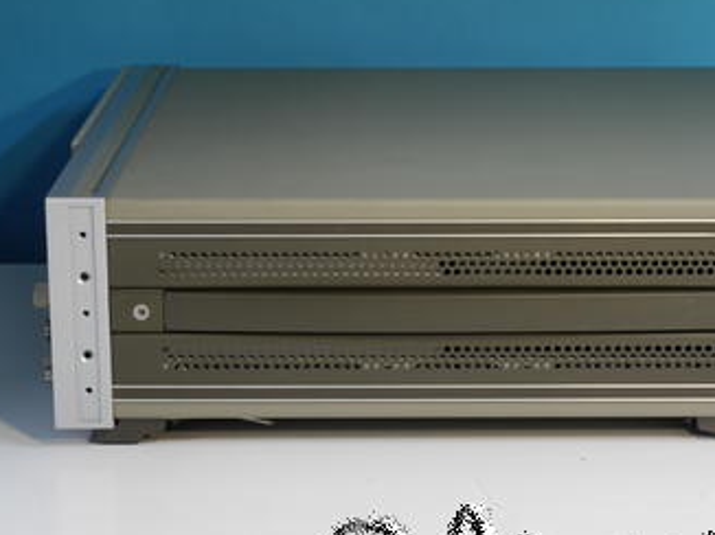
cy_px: 298
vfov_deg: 13.1
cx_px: 419
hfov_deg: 17.4
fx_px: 2332
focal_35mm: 113
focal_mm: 46
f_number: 13
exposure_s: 1/2.5
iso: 400
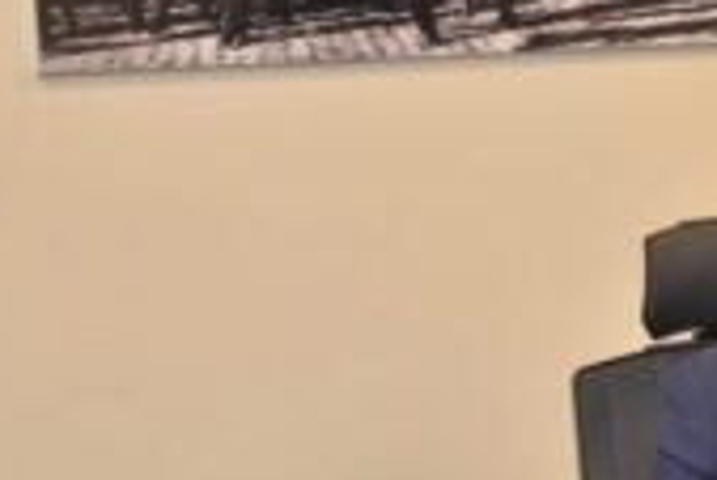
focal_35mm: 133
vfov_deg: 10.3
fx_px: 2651
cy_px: 263
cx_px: 827
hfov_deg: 14.9
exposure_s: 1/80
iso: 1000
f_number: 7.1
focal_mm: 44
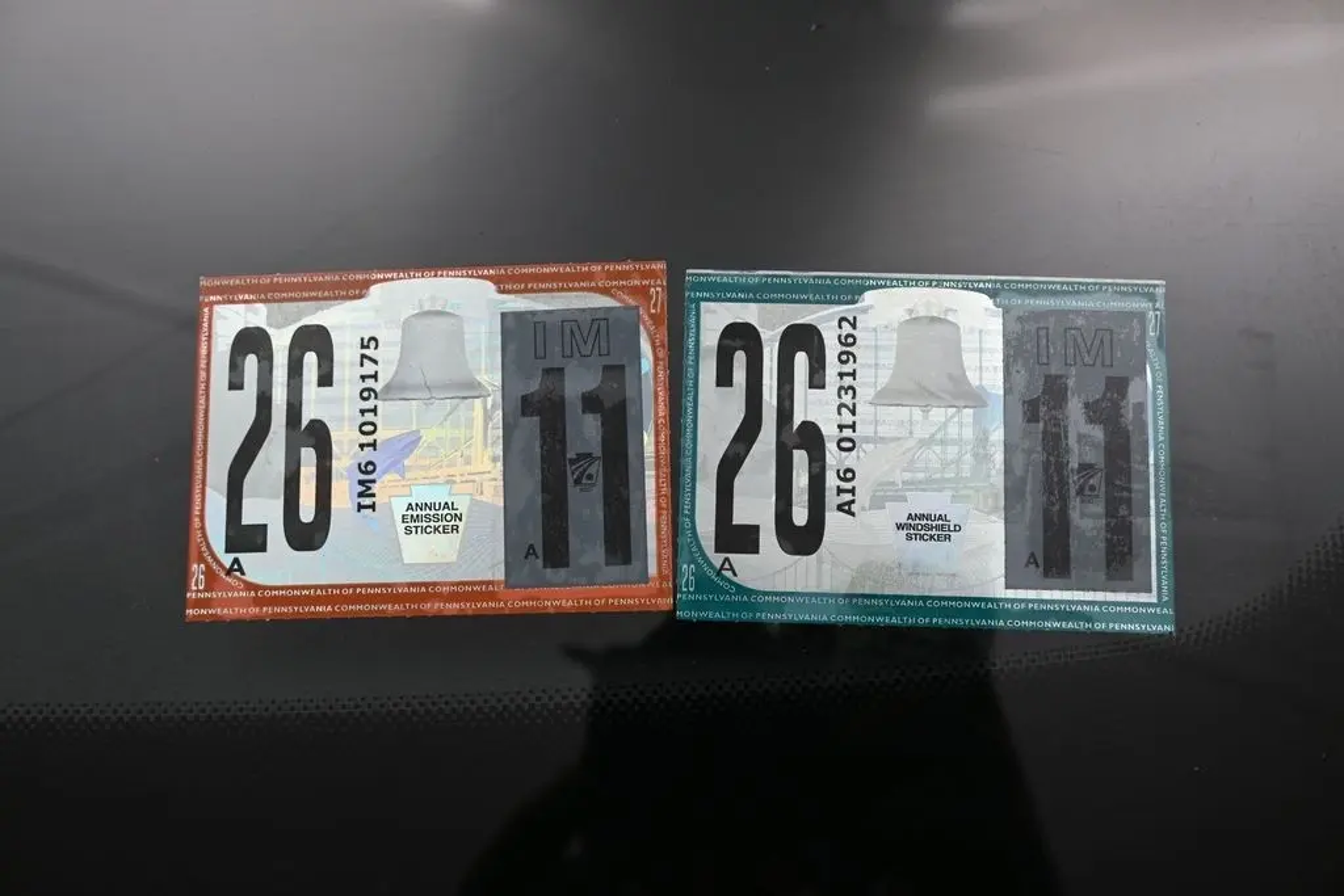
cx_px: 672
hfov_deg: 51.3
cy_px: 448
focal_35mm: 38
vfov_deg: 35.5
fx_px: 1400
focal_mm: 25
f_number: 5.6
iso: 180
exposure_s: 1/250
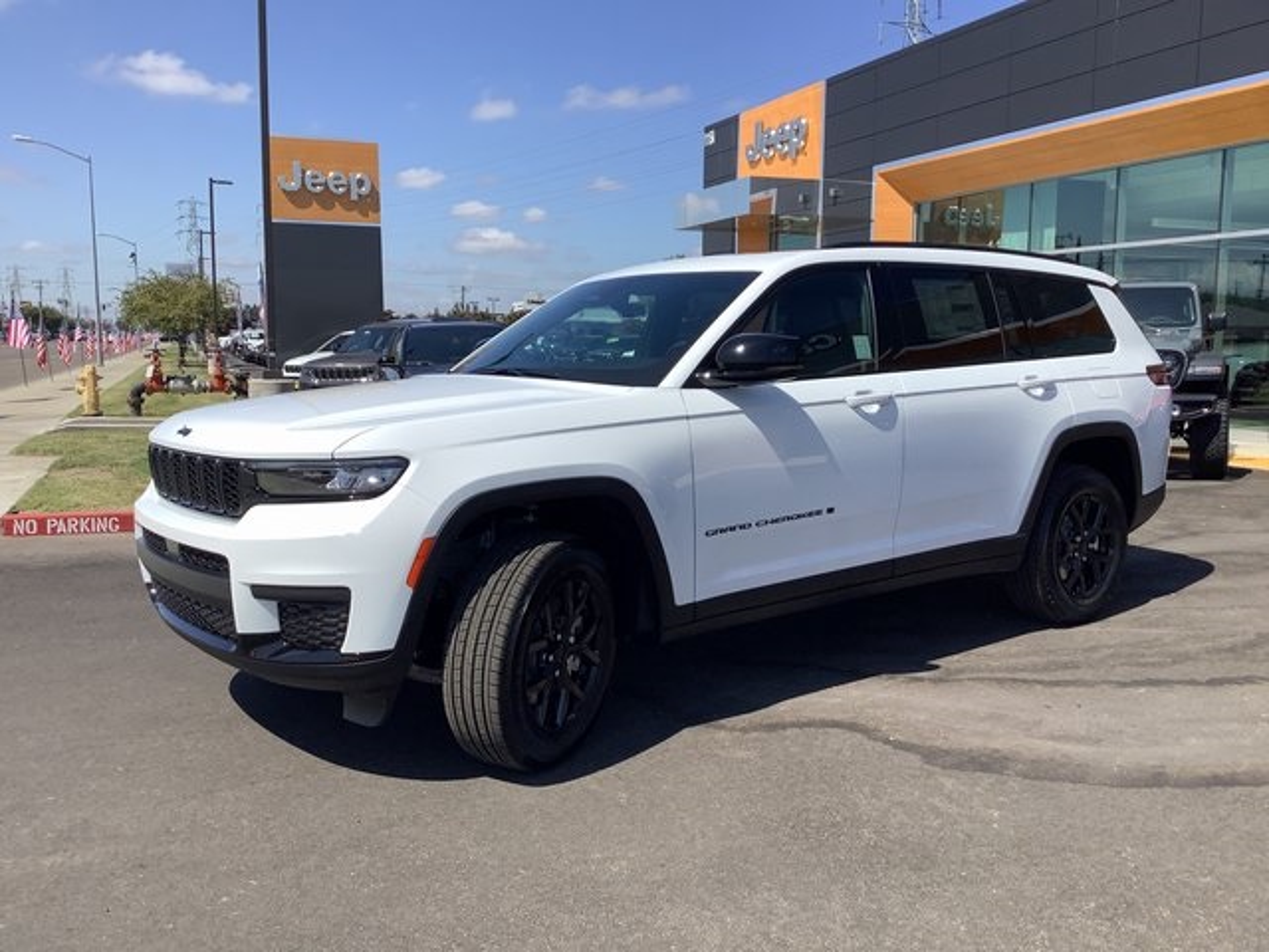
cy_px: 476
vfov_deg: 45.4
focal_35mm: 31
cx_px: 634
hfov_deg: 58.4
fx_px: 1136
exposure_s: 1/1597
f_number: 2.4
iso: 25
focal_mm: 3.3
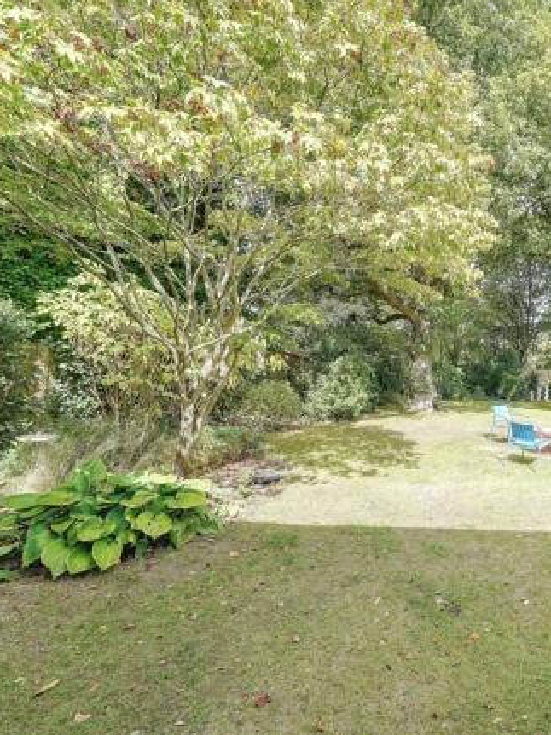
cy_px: 369
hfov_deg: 60.5
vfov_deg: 84.7
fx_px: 403
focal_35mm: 19
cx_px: 473
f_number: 8
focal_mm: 13
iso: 500
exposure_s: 1/250
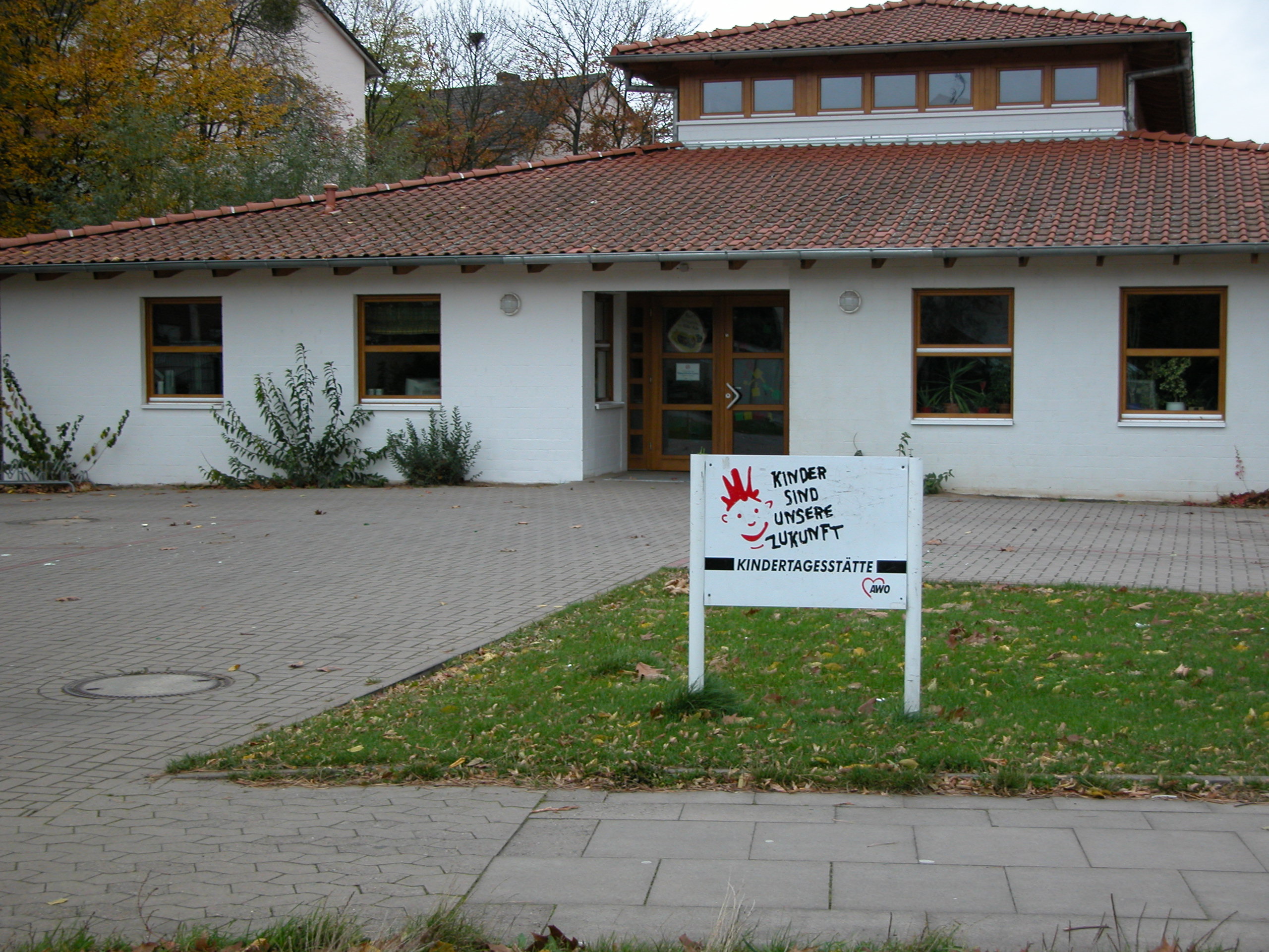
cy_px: 476
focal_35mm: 58
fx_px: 2126
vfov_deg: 25.2
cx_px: 634
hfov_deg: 33.2
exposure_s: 1/30
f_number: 3.1
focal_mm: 14.7
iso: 100
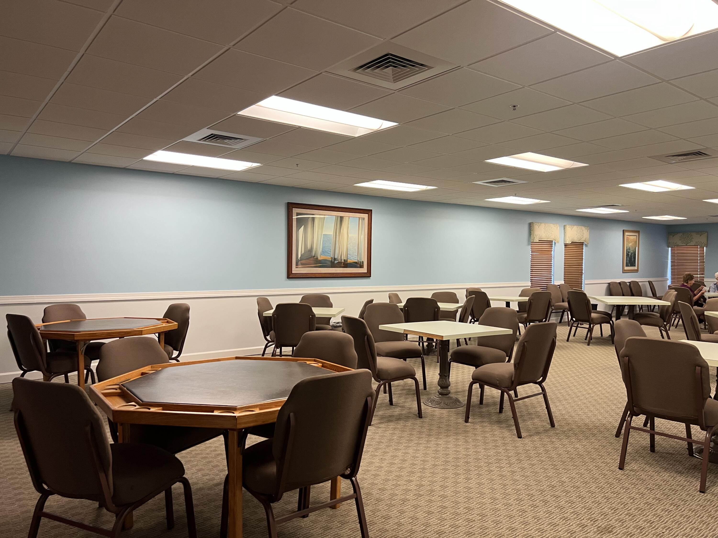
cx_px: 359
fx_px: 539
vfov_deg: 53.1
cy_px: 269
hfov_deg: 67.3
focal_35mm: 26
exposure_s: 1/60
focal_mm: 5.7
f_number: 1.5
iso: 100
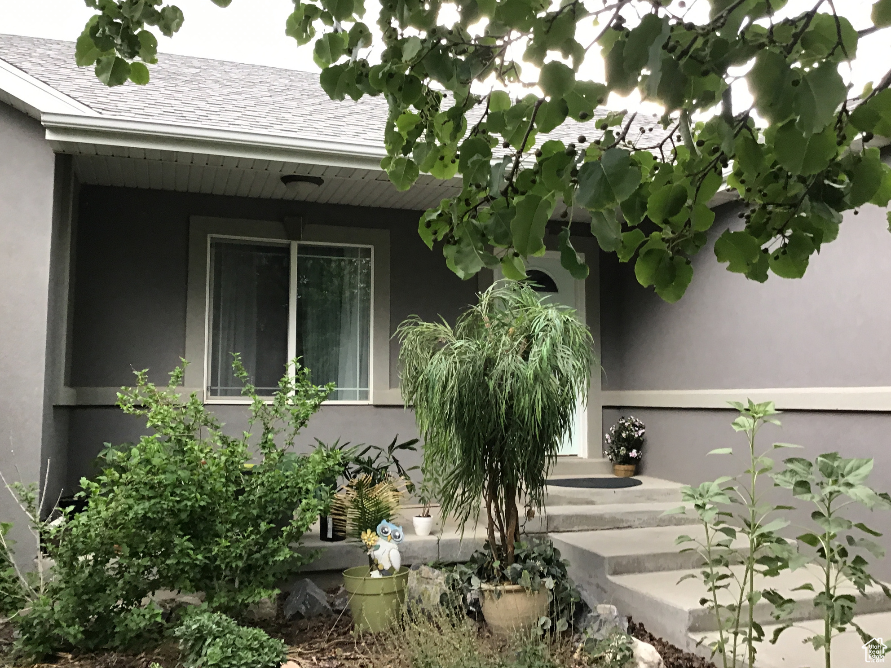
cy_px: 325
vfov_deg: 44.2
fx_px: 824
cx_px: 435
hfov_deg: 56.8
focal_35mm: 32
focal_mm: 3.3
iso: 40
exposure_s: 1/30
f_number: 2.4
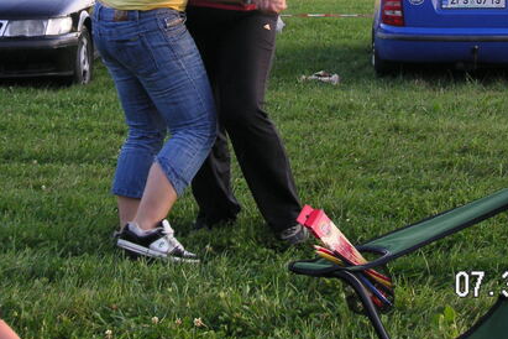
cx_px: 197
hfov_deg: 25.6
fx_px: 1115
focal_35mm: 79
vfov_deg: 16.8
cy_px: -15
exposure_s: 1/90
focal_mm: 6.5
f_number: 2.9
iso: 50
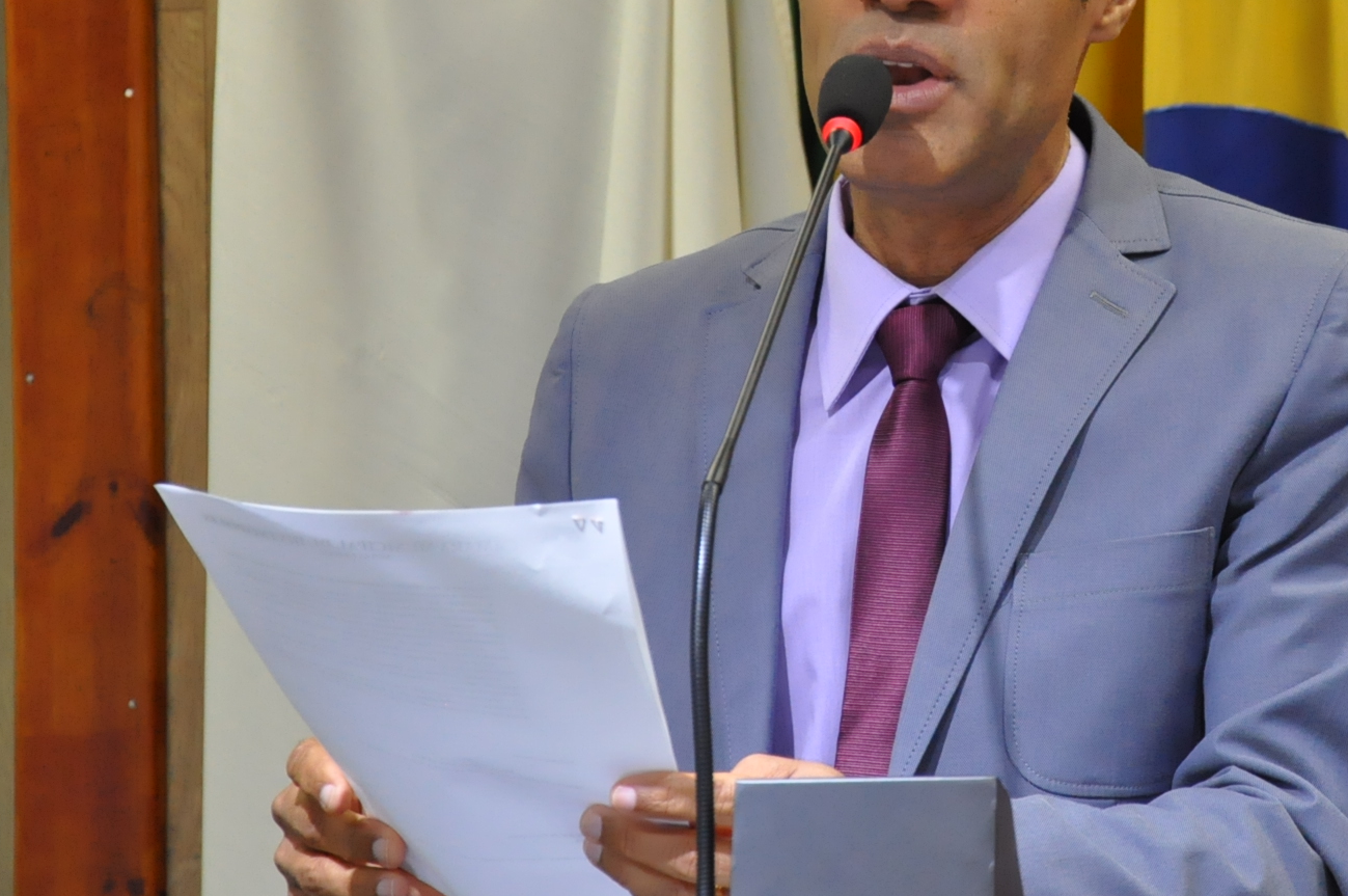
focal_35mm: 198
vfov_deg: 6.9
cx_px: 1080
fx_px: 7406
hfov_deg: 10.4
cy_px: 191
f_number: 5.3
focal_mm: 80
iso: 2000
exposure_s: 1/80
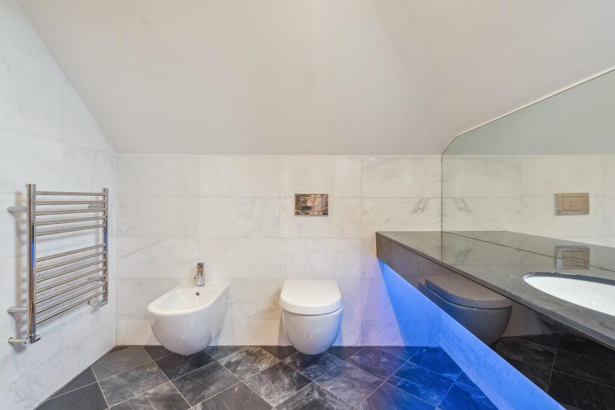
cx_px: 308
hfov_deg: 96.7
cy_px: 205
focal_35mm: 16
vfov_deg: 73.8
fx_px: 273
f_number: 8
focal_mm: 16
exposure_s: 1/8
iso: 200
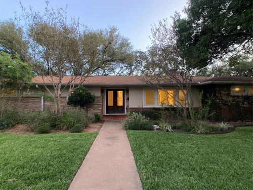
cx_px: 126
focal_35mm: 28
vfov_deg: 49.7
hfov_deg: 63.4
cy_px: 95
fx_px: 205
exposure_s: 1/30
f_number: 1.8
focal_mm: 3.99
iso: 500
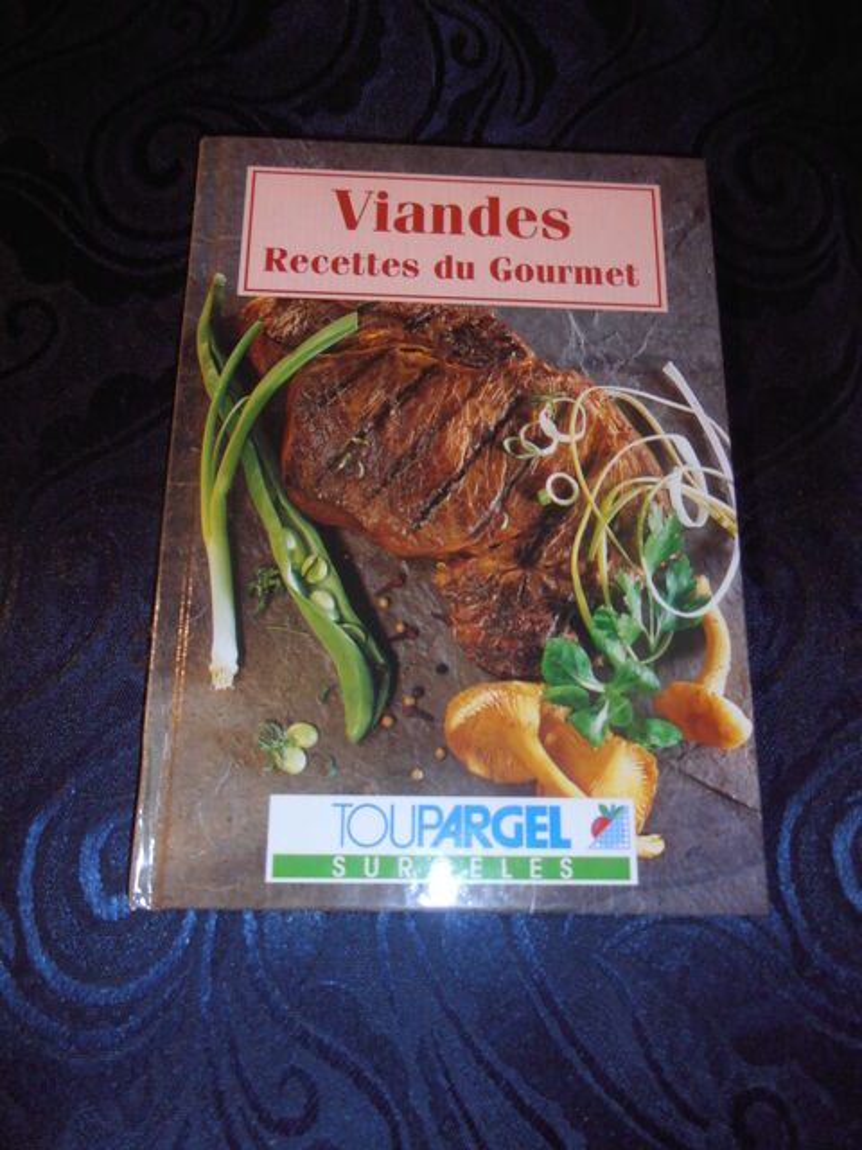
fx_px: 797
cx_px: 431
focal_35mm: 24
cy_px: 575
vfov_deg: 71.6
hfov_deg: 56.8
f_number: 3
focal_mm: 4.2
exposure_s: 1/30
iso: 125
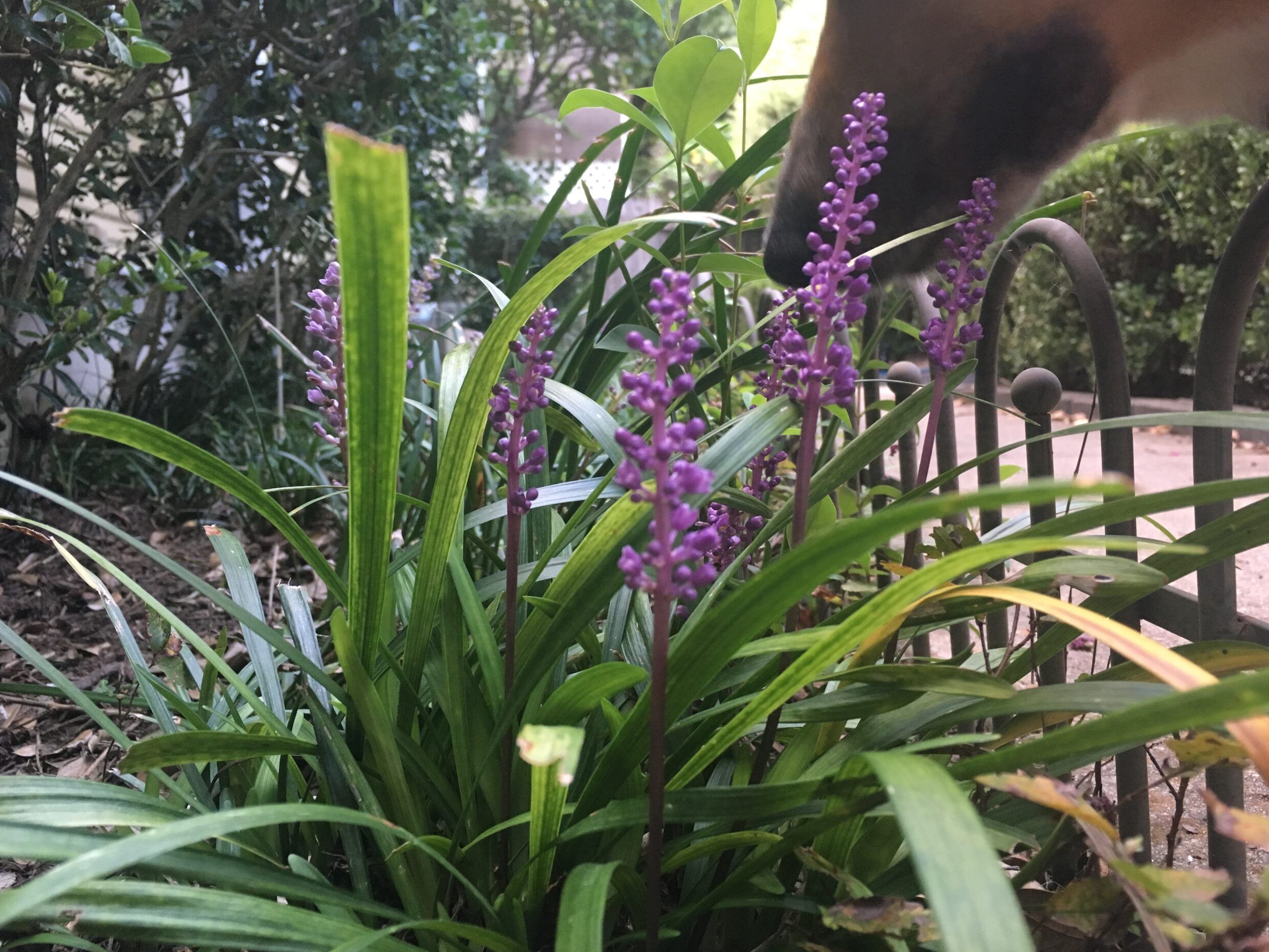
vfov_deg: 46.8
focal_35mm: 30
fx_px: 1100
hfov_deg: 60.0
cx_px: 643
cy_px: 483
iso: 125
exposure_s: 1/30
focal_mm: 4.15
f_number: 2.2
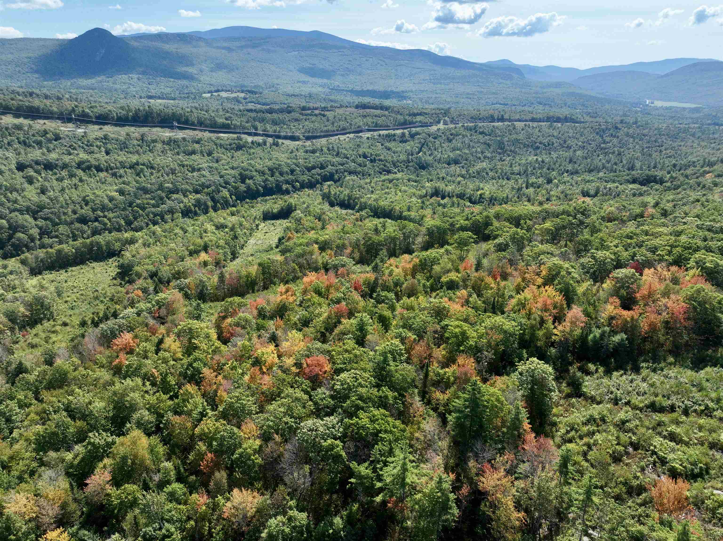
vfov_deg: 56.8
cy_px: 270
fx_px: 501
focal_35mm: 24
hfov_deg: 71.6
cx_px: 362
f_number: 2.8
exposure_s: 1/2500
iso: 200
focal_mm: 12.29
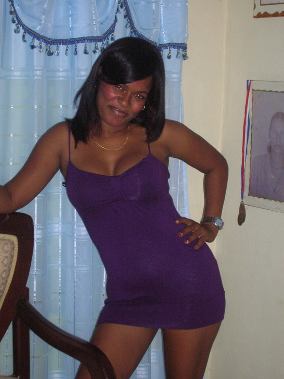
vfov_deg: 25.0
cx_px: 142
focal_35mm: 78
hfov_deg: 18.9
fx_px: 854
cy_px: 190
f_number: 4.1
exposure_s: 1/60.1
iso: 200
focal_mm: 13
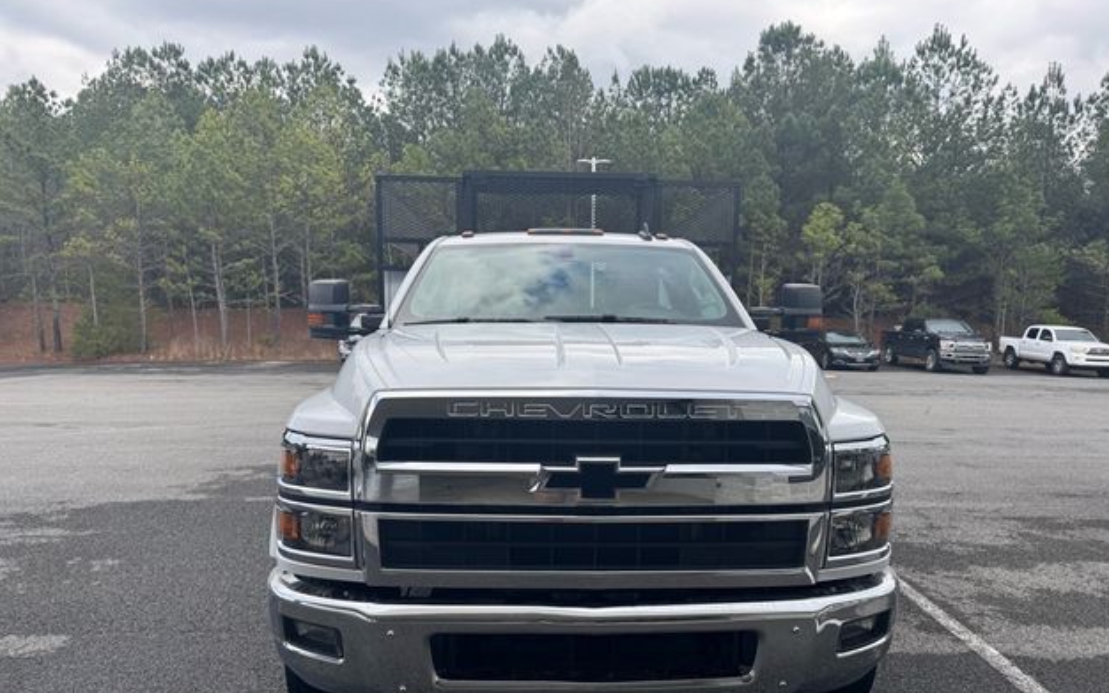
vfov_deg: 47.4
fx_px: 786
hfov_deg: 70.4
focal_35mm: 26
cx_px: 563
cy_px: 399
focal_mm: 6.76
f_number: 1.78
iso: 80
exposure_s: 1/1215
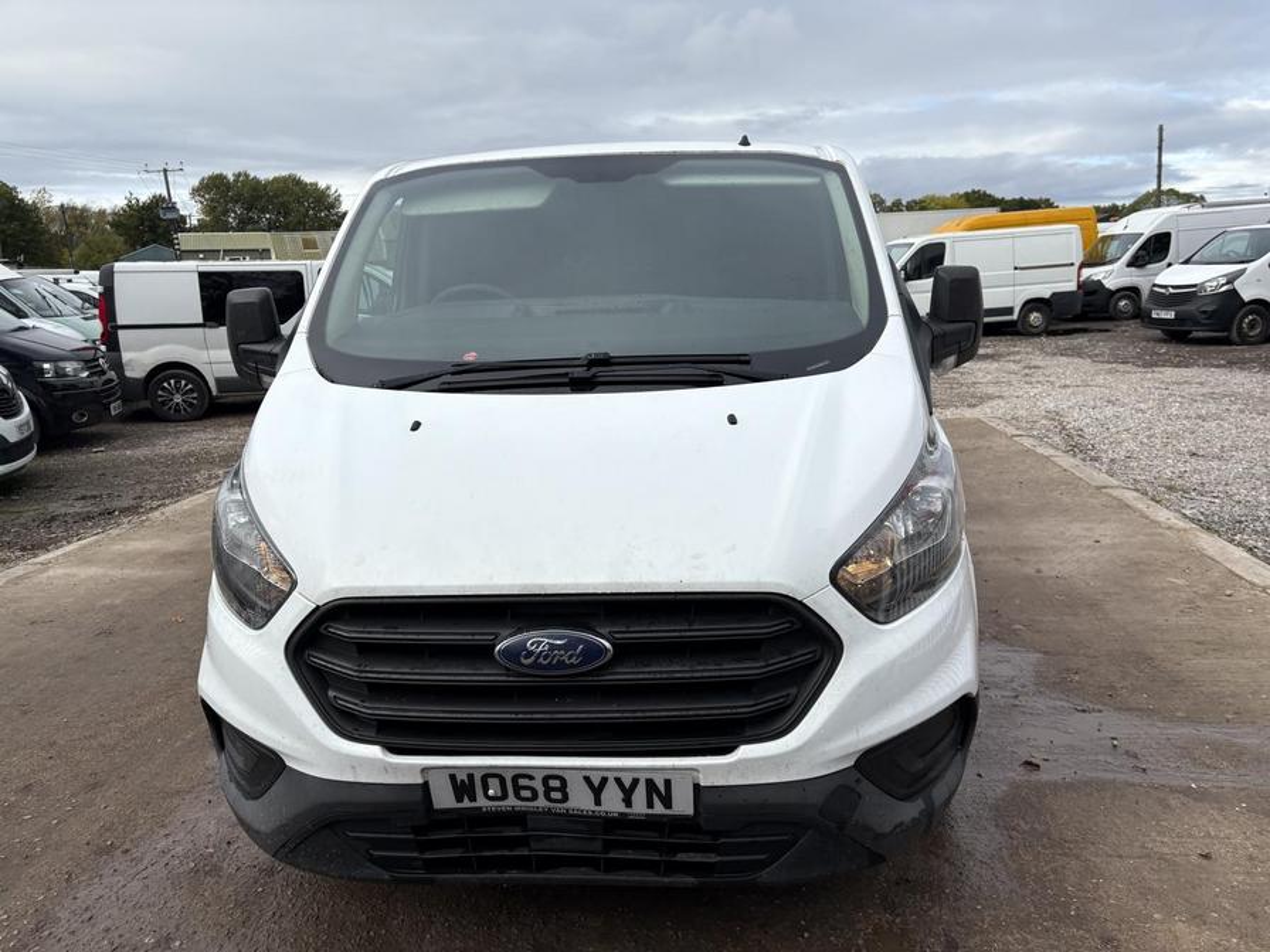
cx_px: 635
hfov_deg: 67.3
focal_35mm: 26
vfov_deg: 53.1
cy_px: 476
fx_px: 954
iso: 50
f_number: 1.6
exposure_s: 1/2747
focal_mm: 5.96
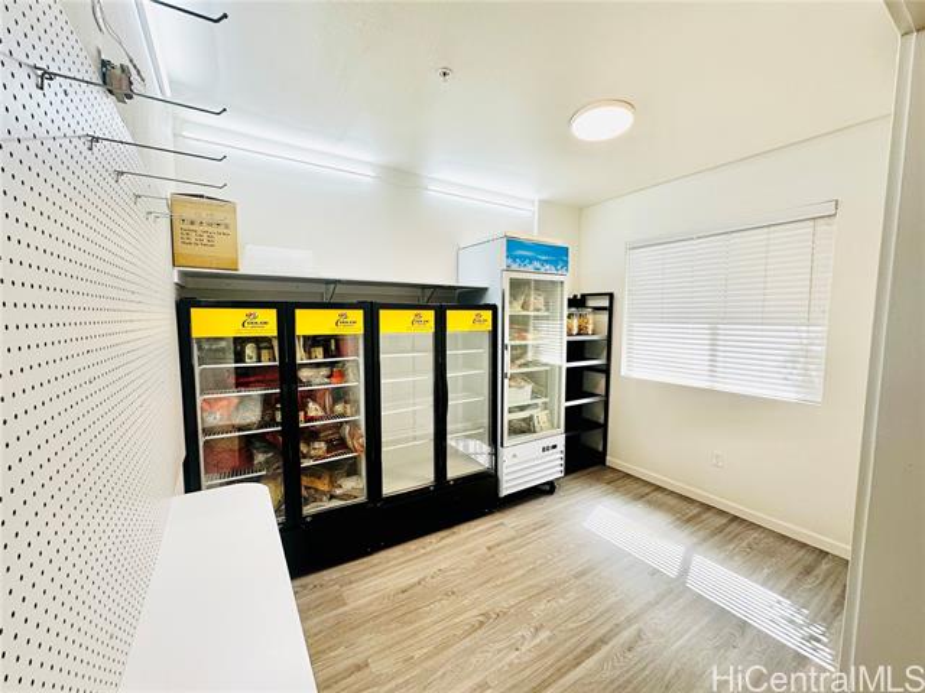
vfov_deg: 85.7
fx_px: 374
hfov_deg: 102.1
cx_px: 462
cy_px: 346
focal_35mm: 14
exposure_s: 1/120
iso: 80
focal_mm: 2.22
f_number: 2.2
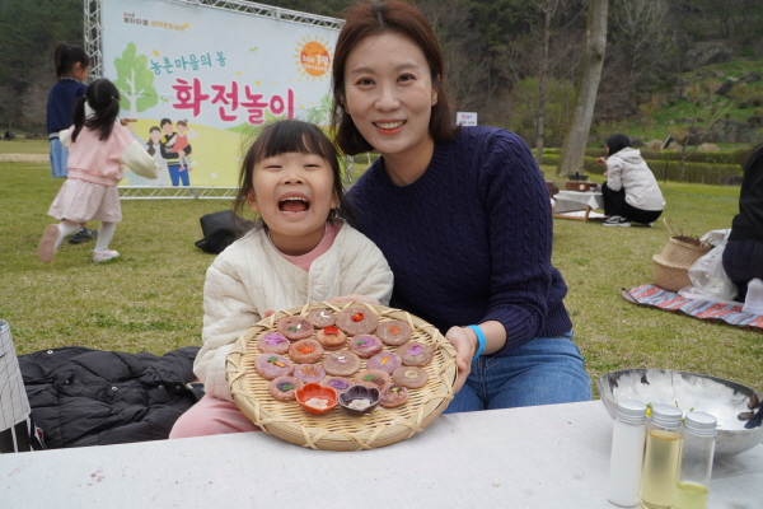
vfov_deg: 43.6
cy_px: 254
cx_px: 382
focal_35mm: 30
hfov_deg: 61.9
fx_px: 636
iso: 200
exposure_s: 1/160
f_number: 8
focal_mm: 20
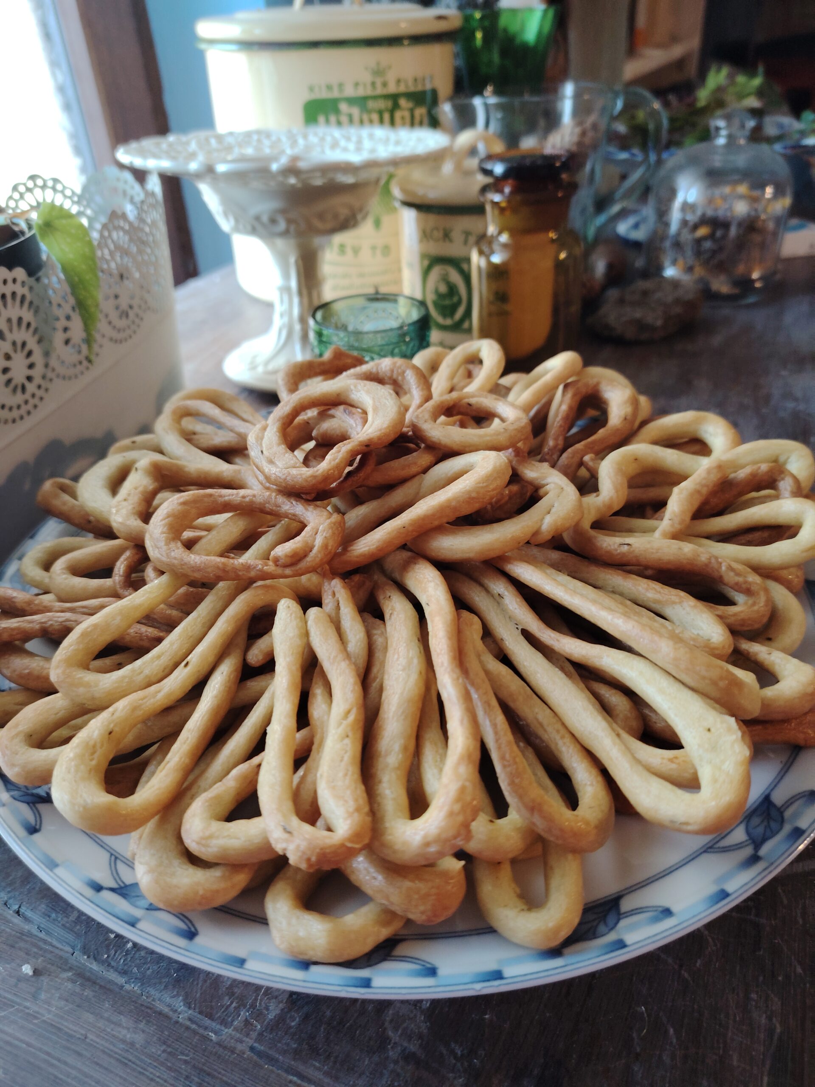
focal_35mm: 24
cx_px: 408
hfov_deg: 56.8
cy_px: 544
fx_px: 753
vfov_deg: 71.6
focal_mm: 5.25
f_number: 1.75
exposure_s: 1/33.3
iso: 1047
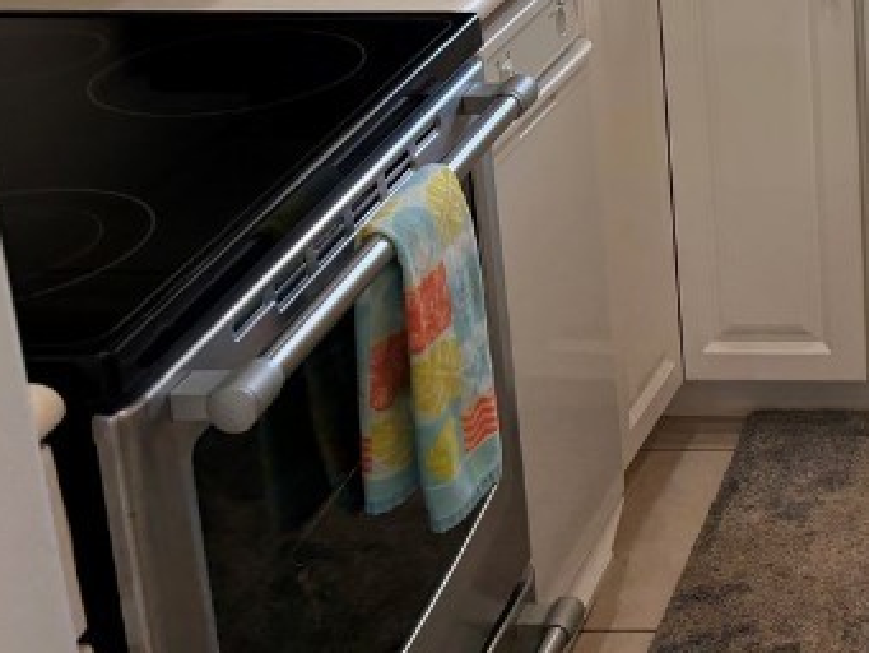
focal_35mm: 78
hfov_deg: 22.4
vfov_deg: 18.2
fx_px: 1959
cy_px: -82
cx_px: 1129
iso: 40
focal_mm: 5.96
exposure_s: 1/120
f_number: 1.6
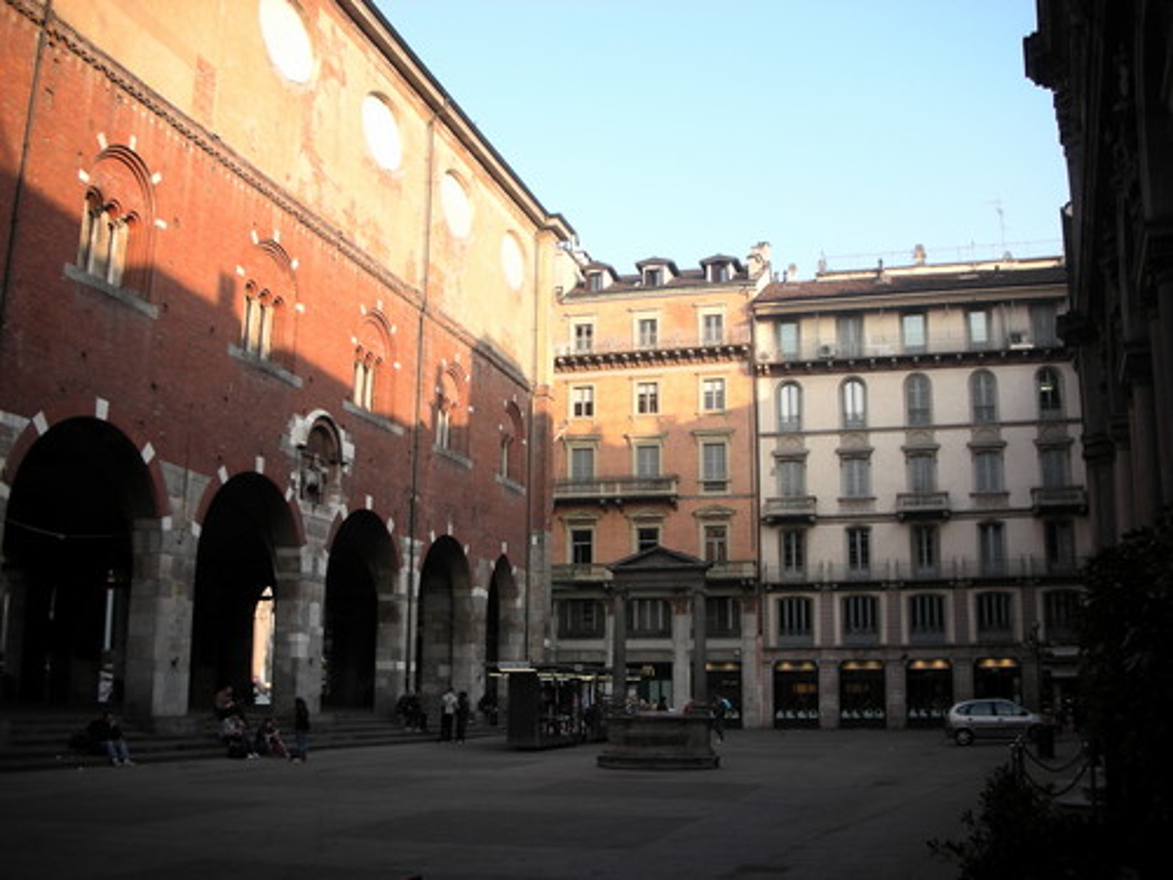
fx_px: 1186
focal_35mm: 35
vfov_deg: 40.7
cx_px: 586
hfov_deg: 52.6
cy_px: 440
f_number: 3
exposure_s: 1/137
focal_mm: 5.8
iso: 50
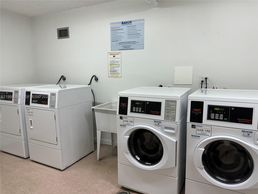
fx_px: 179
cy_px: 97
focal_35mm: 24
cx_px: 129
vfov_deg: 56.8
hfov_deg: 71.6
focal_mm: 6.76
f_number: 1.78
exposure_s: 1/120
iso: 125
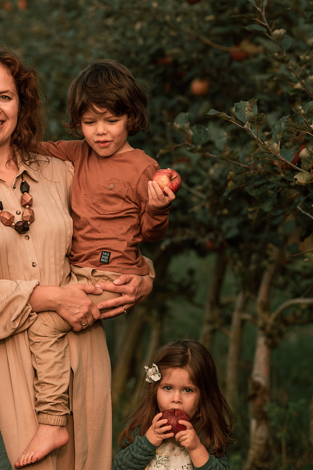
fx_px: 3417
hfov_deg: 5.2
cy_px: 347
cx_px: 61
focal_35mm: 262
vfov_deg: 7.9
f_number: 4
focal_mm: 135
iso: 100
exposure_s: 1/640
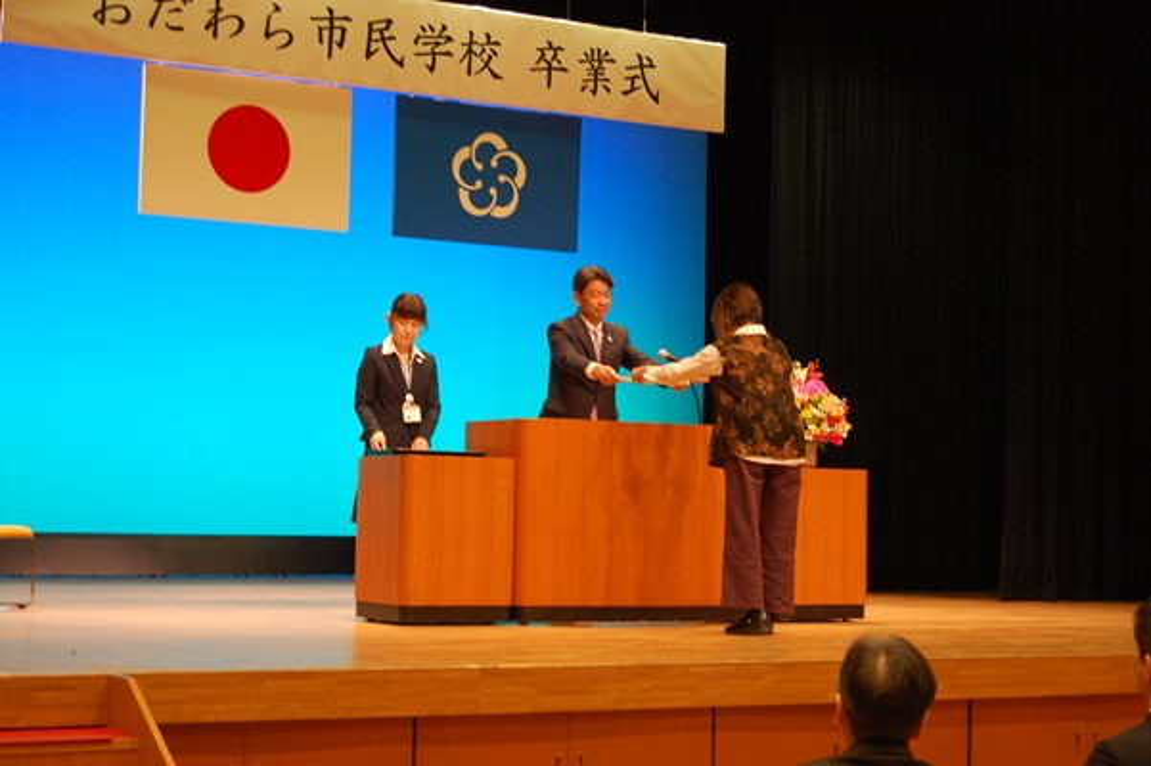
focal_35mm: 69
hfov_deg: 29.3
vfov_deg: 19.7
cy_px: 383
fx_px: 2205
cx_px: 576
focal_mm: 46
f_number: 5.3
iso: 720
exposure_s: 1/30
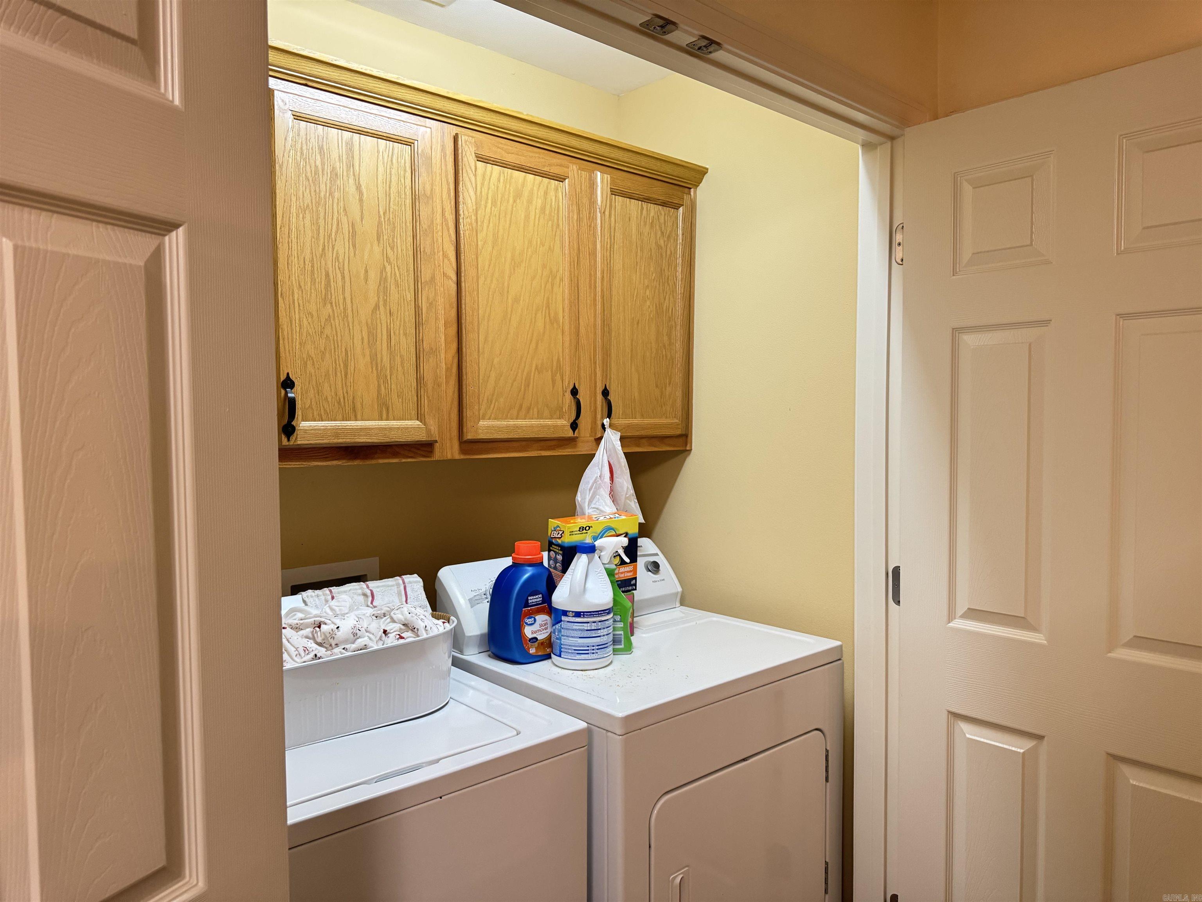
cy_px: 451
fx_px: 833
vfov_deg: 56.8
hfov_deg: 71.6
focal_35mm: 24
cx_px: 601
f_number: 1.78
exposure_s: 1/60
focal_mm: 6.76
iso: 400
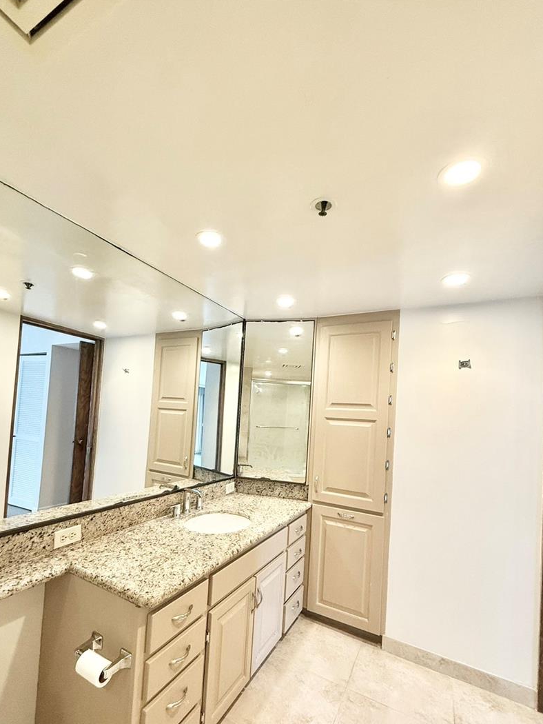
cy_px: 410
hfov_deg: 78.0
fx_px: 335
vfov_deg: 94.0
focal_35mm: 16
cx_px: 251
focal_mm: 2.22
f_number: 2.2
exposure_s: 1/60
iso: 400
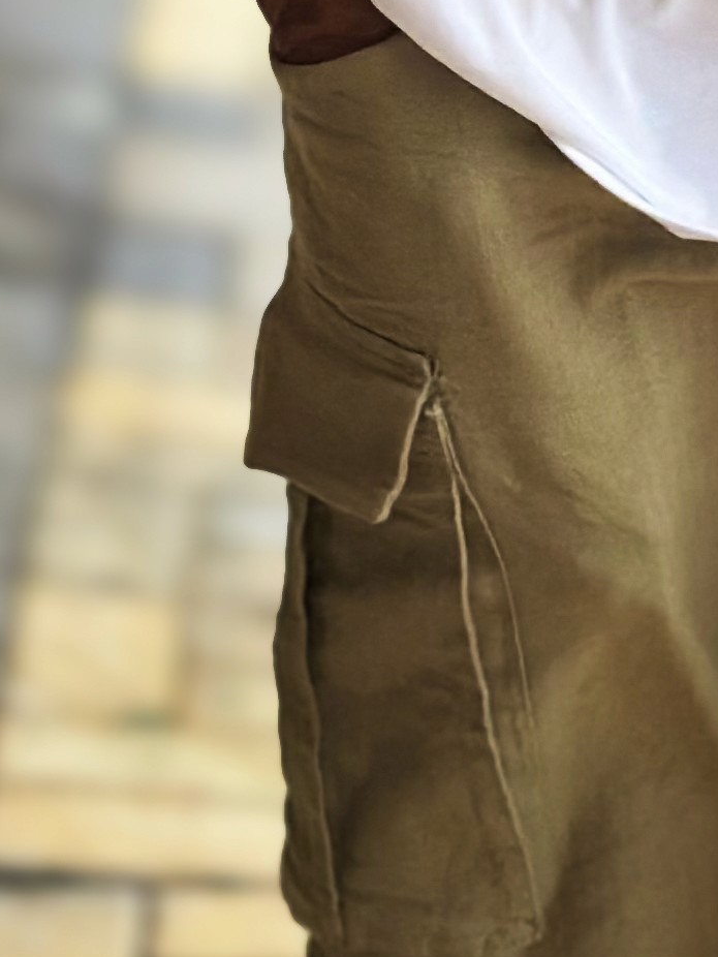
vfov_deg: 9.0
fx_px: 5777
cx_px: 1099
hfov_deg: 7.0
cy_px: -832
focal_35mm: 209
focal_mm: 6.86
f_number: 1.8
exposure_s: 1/1500
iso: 80
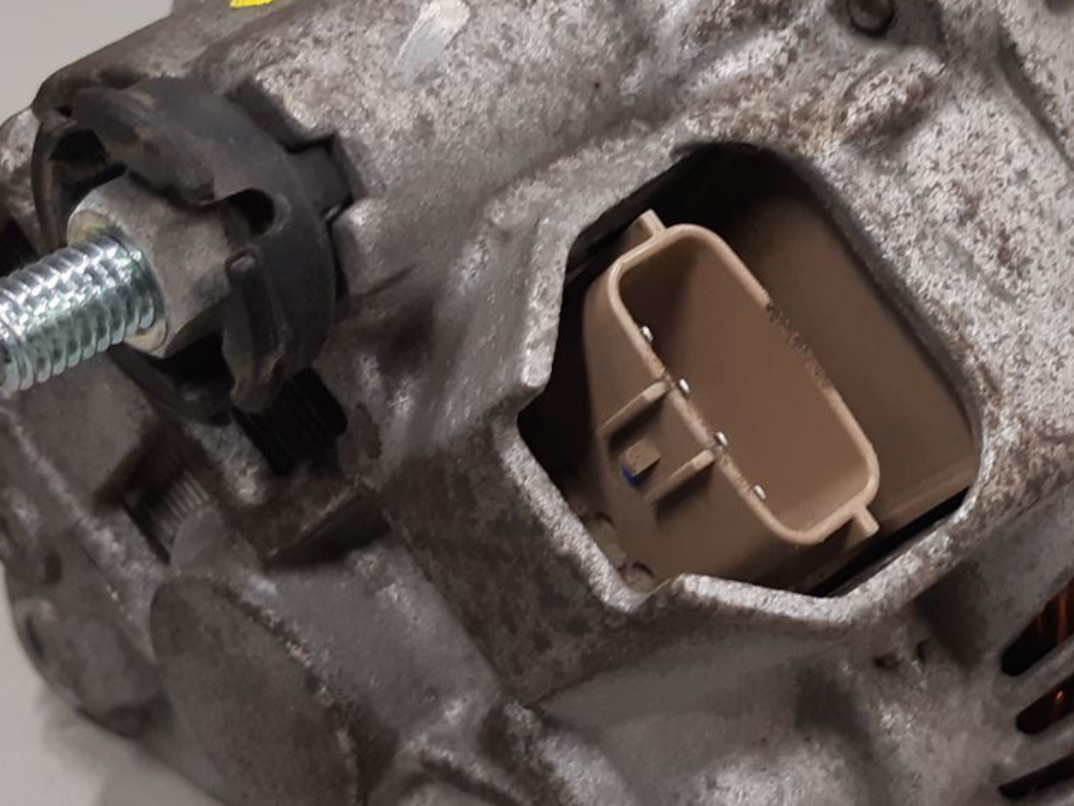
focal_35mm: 70
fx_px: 2172
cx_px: 747
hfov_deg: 27.5
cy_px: 354
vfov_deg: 21.0
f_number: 1.7
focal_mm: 3.93
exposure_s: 1/50
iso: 125
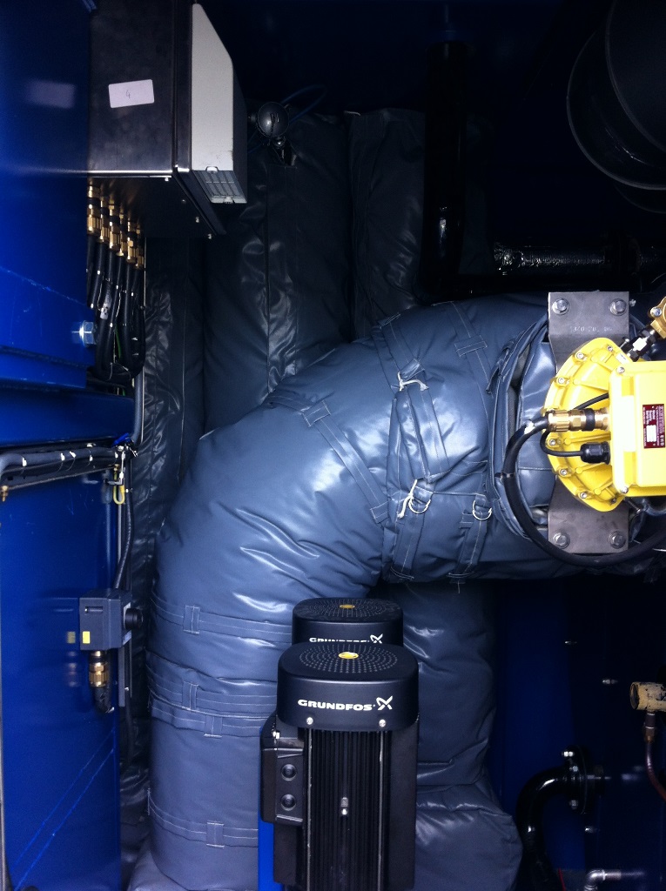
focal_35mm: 35
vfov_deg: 52.7
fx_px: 900
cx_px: 333
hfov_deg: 40.6
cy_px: 446
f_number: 2.8
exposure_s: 1/24
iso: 80
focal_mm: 3.85
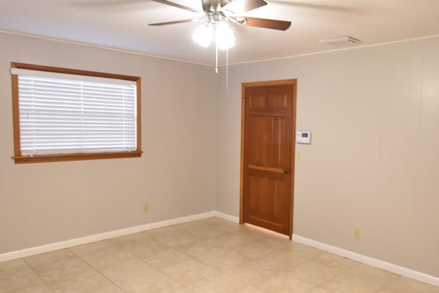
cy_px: 150
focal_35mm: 28
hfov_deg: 64.7
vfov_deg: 46.4
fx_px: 341
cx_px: 269
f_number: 3.5
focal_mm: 10
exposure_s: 1/15
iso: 800
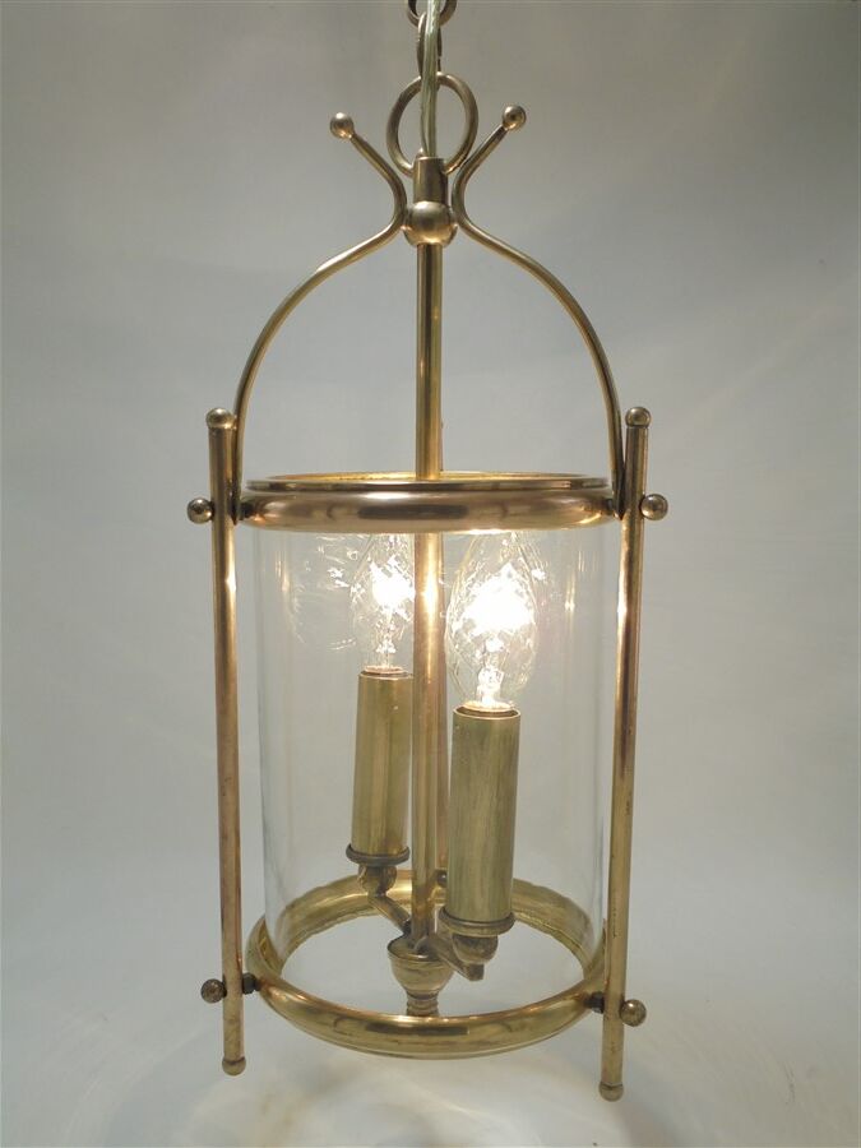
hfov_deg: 41.8
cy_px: 574
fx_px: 1128
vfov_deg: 54.0
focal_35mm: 34
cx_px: 430
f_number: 4
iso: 100
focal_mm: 6.1
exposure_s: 1/125
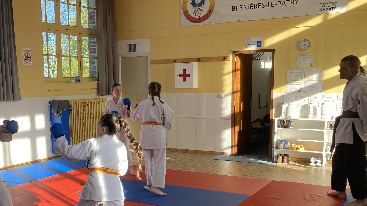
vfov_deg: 26.2
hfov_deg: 45.0
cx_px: 131
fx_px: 438
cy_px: 152
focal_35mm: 45
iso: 20
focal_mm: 3.99
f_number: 1.8
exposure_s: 1/202
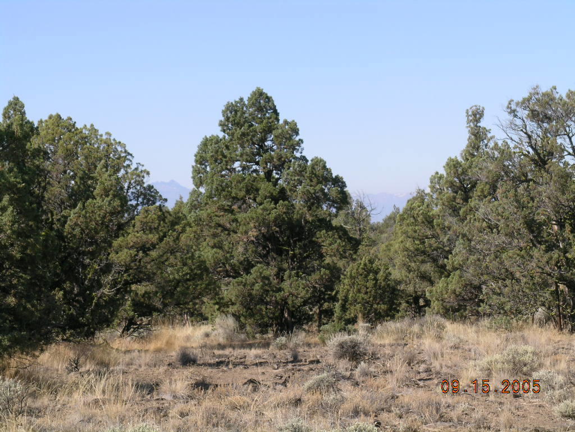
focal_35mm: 116
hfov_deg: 17.0
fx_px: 1927
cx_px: 288
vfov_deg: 12.8
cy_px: 216
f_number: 7.3
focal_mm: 24
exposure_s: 1/138
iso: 50
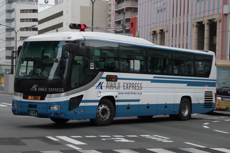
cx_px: 115
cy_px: 76
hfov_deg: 25.5
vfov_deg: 17.2
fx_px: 508
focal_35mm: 80
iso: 400
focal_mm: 53
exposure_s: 1/200
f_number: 9
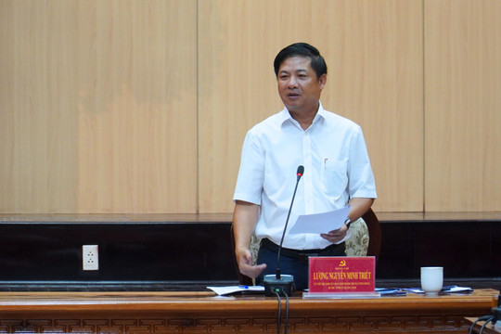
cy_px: 167
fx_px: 2192
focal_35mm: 158
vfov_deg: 8.7
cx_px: 250
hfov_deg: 13.0
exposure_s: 1/50
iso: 1600
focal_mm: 105
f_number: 5.6
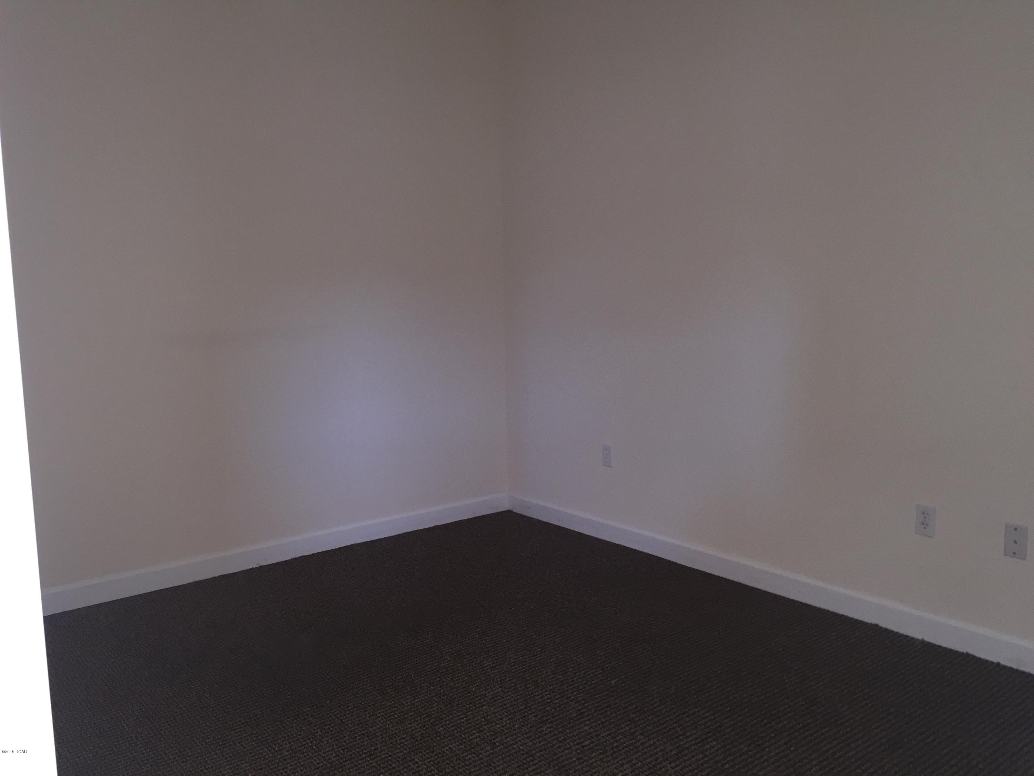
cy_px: 388
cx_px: 517
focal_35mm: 29
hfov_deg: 61.7
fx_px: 866
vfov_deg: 48.2
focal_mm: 4.15
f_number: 2.2
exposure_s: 1/17
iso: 125
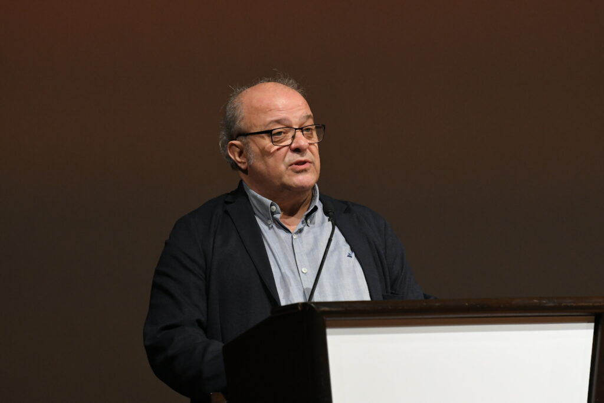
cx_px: 302
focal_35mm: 300
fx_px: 5034
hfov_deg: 6.9
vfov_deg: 4.6
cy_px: 202
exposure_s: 1/250
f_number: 4
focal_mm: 200
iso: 2500
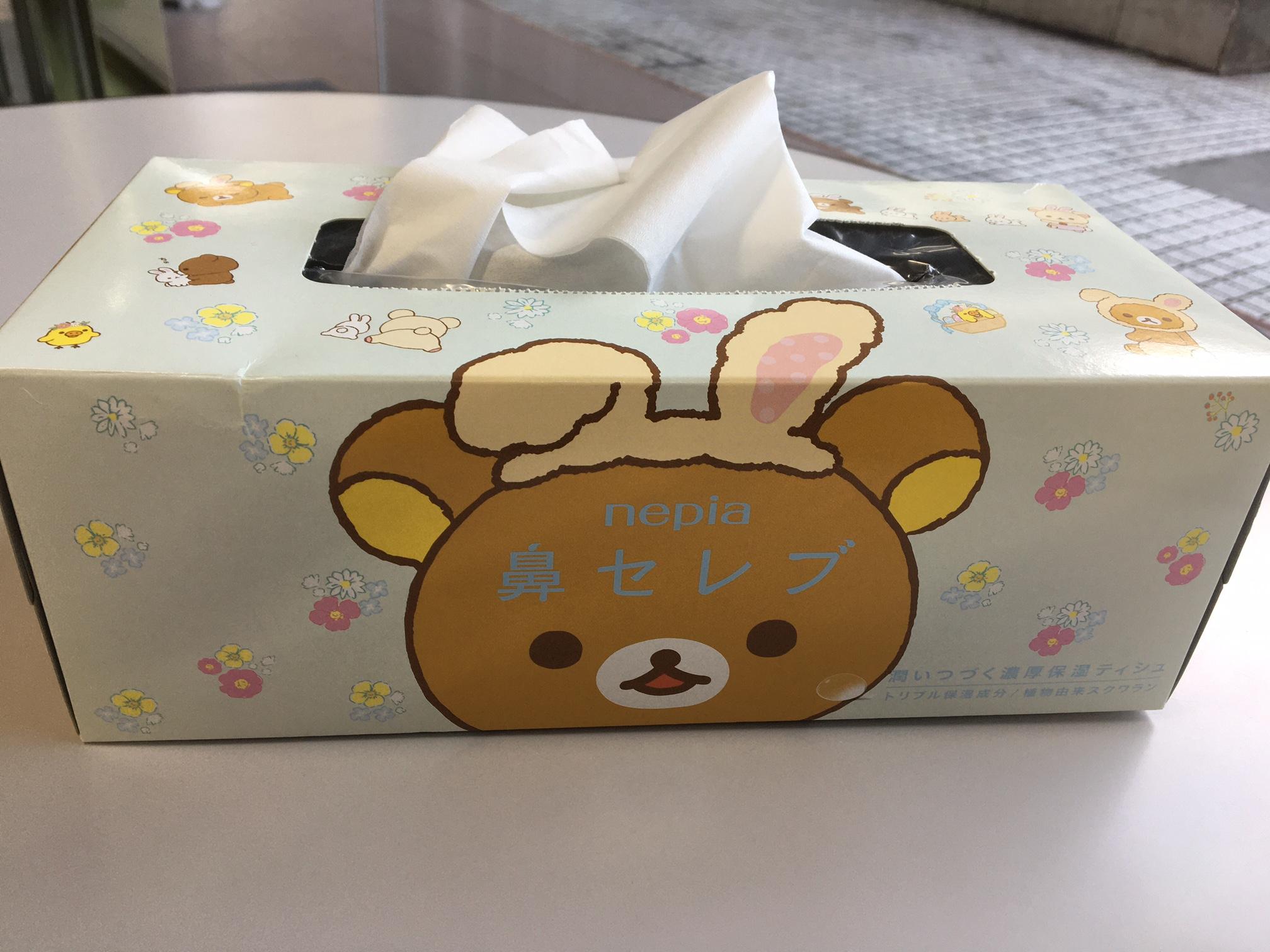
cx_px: 635
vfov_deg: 48.2
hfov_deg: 61.7
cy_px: 476
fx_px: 1064
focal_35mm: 29
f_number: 2.2
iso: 32
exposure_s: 1/60
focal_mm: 4.2
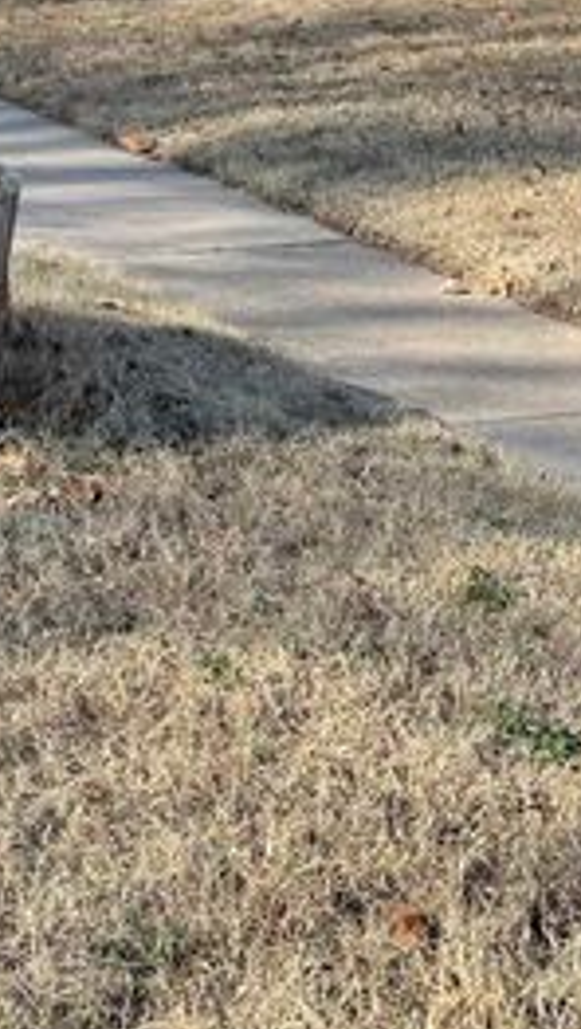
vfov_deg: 27.3
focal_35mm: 72
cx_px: -275
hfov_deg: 15.6
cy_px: -49
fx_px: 1966
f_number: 1.6
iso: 32
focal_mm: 4.2
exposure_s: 1/1033
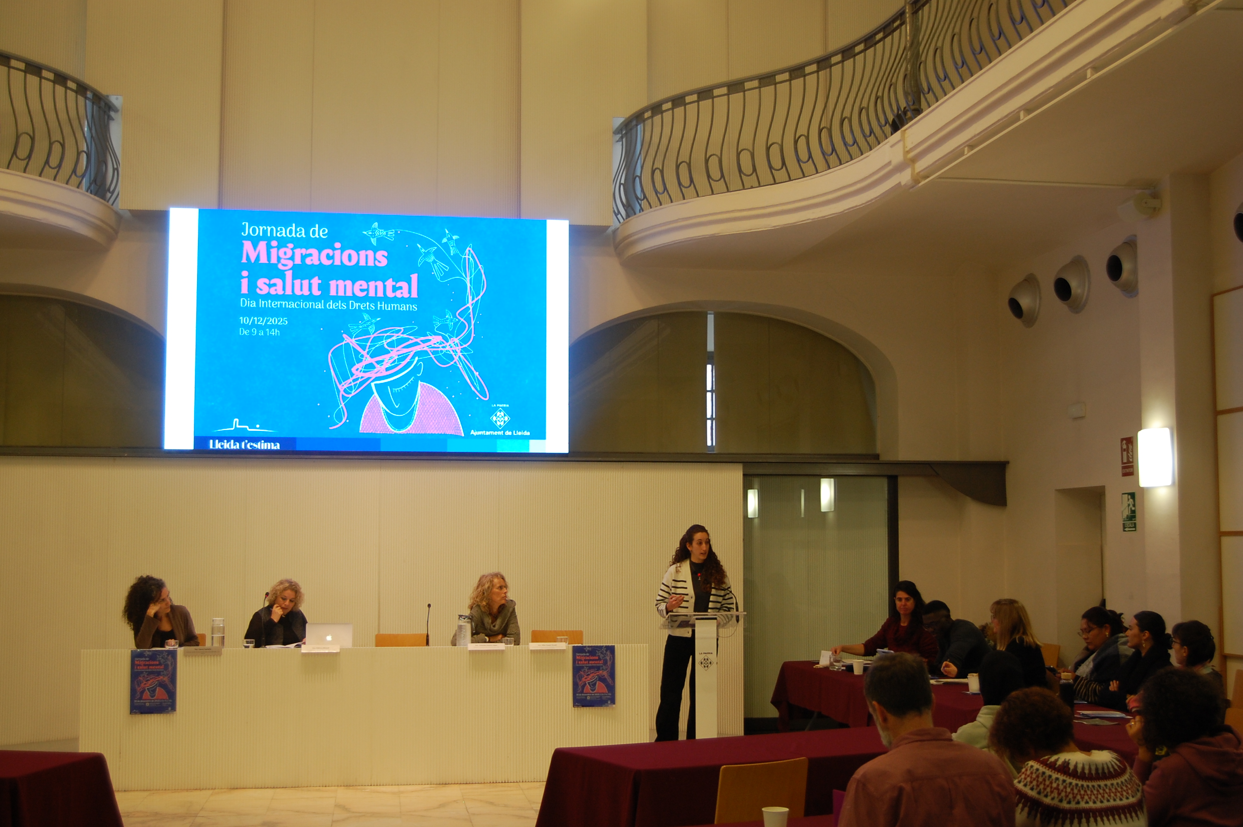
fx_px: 1604
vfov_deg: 28.9
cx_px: 622
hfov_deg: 42.4
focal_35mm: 46
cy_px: 414
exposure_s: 1/30
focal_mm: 31
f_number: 4.5
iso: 400
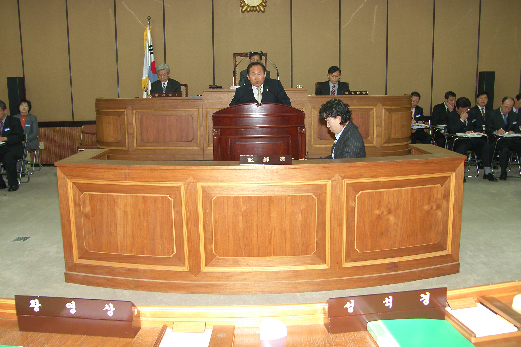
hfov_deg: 51.9
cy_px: 165
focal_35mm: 37
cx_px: 264
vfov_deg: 35.9
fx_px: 535
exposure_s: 1/30
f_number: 2.2
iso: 50
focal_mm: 9
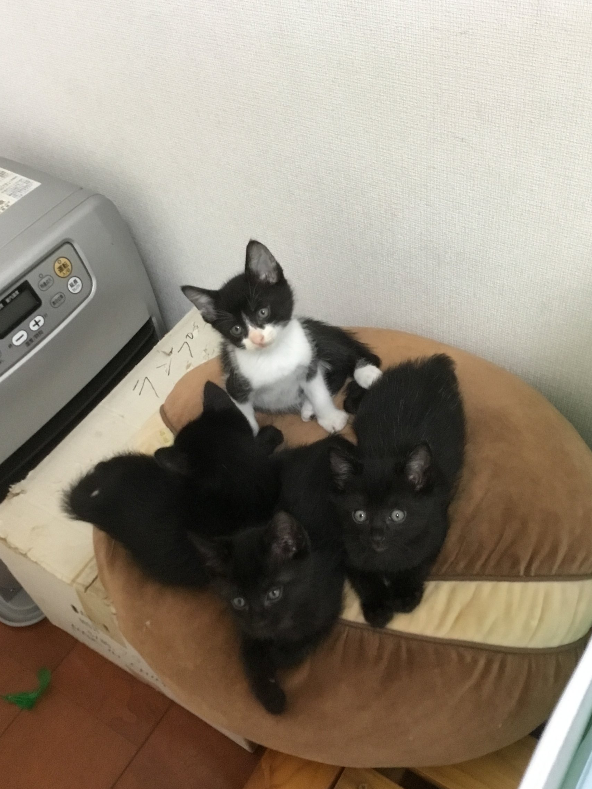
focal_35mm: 35
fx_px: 798
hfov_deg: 40.7
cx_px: 306
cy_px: 389
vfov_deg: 52.6
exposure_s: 1/30
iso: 200
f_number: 2.4
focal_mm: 3.3
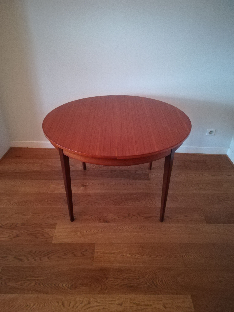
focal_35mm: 26
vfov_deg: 67.3
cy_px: 156
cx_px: 117
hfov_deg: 53.1
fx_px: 234
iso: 1600
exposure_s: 1/14.3
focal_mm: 3.83
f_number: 2.2
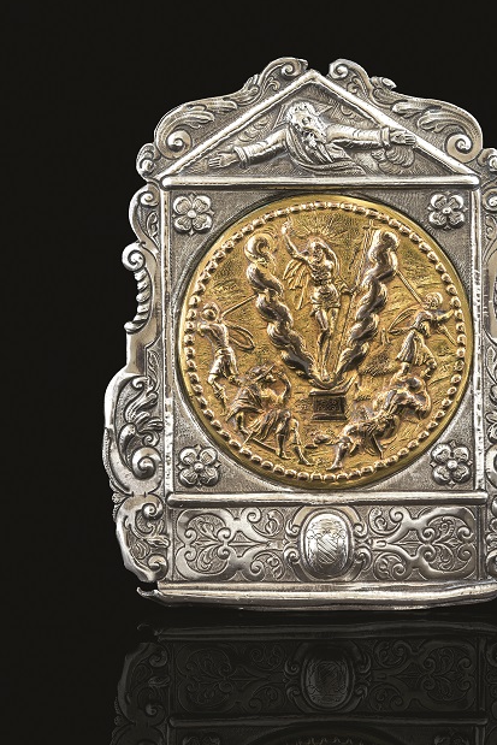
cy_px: 278
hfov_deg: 14.1
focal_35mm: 97
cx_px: 315
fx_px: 2007
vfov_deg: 21.0
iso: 80
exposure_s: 1/250
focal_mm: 60
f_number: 16
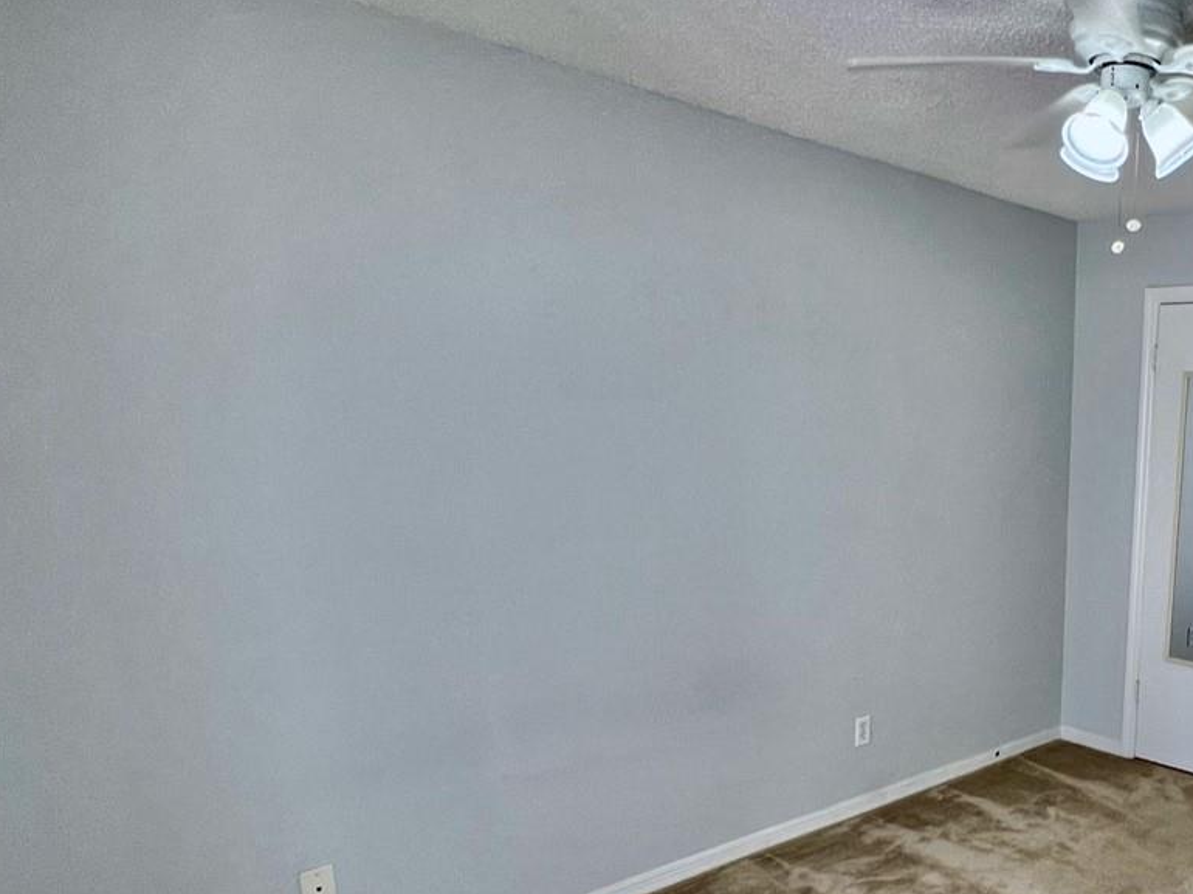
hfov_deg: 55.5
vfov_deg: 50.1
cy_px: 622
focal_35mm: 27
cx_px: 1098
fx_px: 930
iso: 64
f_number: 1.8
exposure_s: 1/120
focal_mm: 1.57
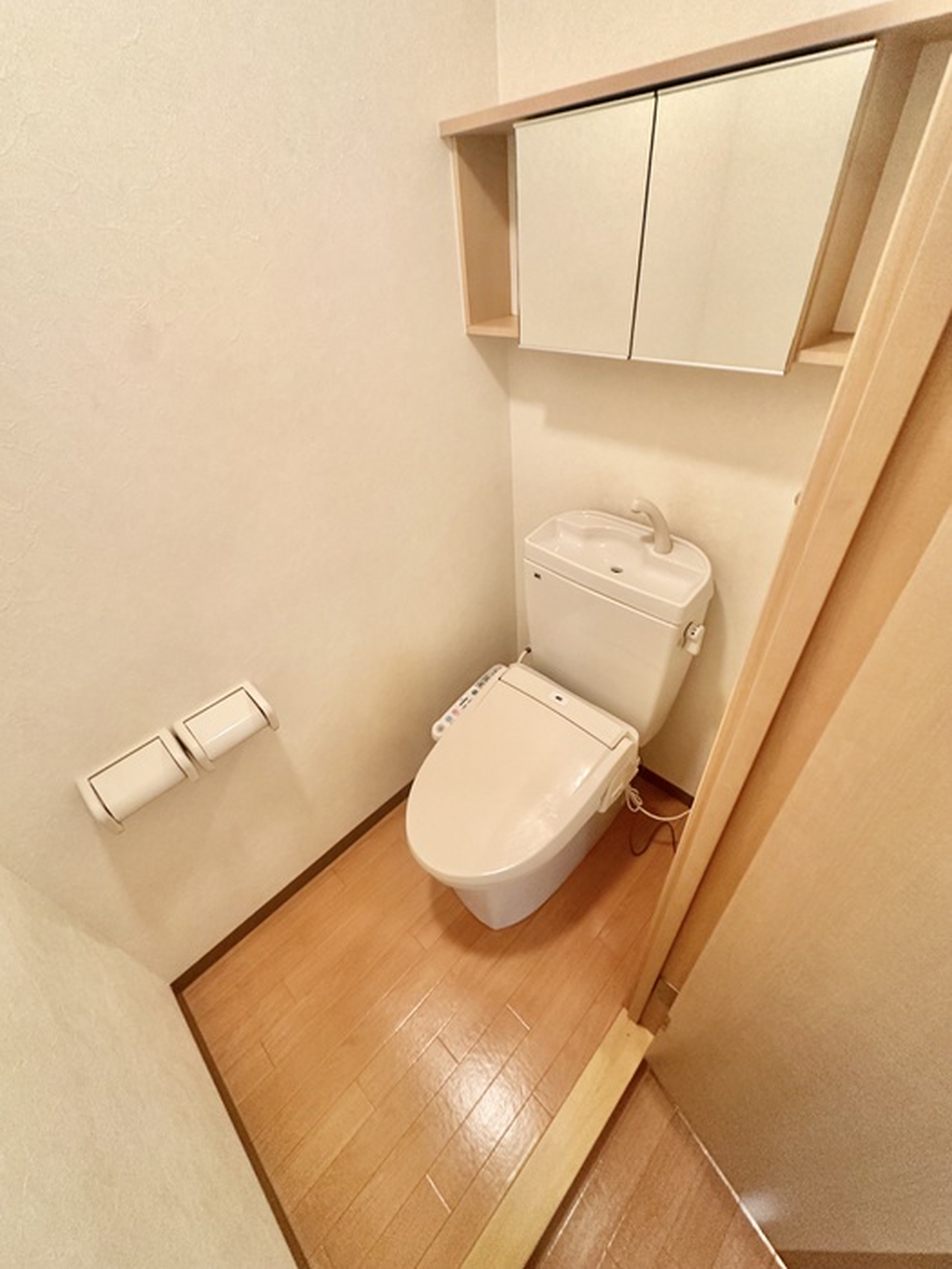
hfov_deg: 85.7
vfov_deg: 102.1
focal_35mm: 14
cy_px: 634
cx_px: 476
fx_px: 513
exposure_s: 1/60
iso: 400
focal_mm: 2.22
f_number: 2.2
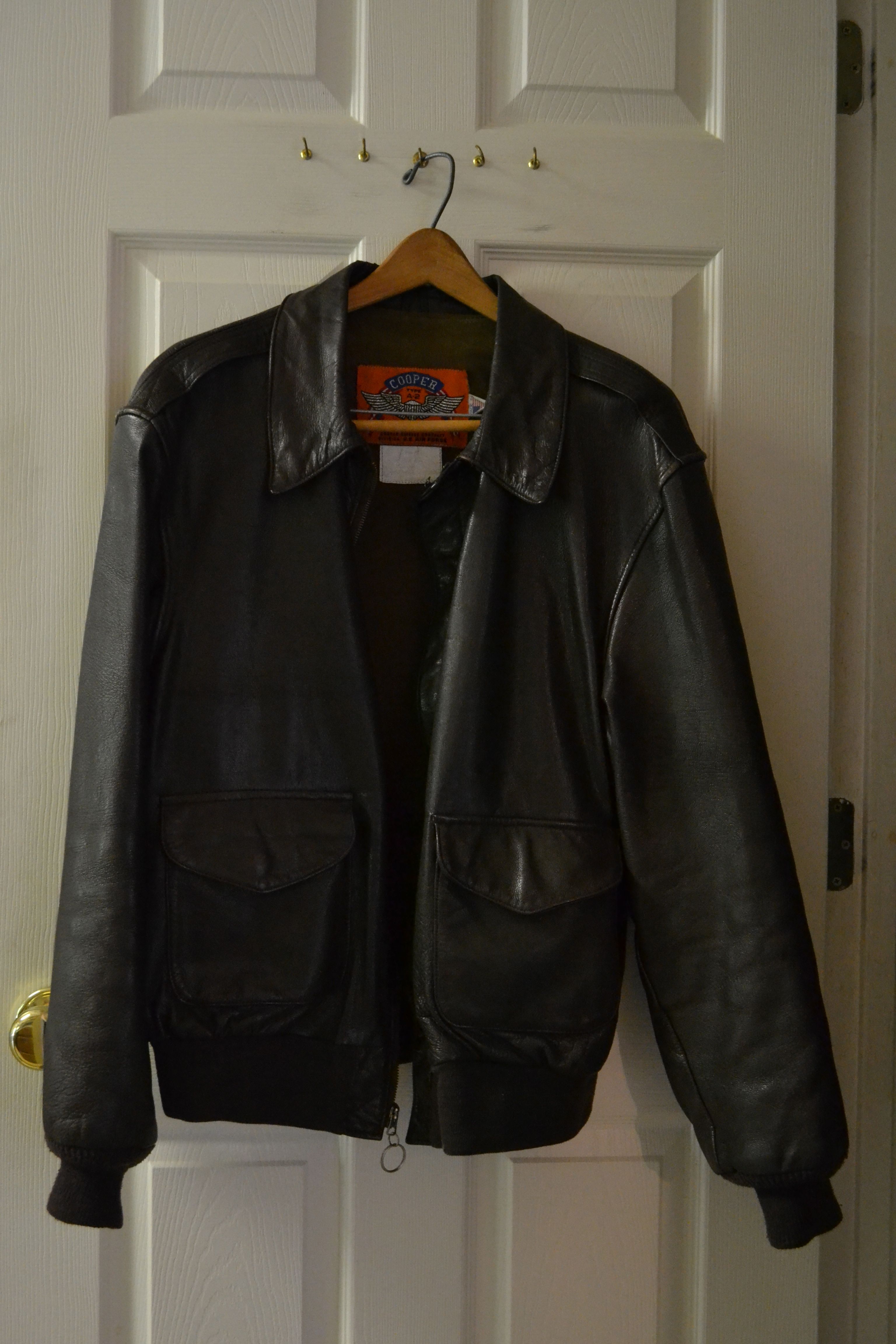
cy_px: 672
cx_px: 448
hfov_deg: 40.0
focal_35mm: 33
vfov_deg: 57.2
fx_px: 1232
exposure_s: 1/30
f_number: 5.6
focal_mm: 22
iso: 3200
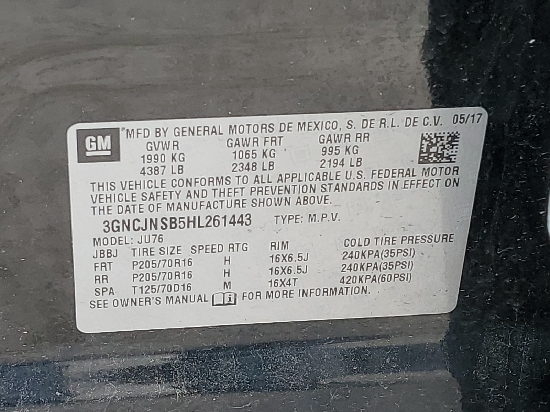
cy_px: 206
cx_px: 275
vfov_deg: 53.1
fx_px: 413
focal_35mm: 26
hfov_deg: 67.3
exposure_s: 1/120
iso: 51
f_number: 1.5
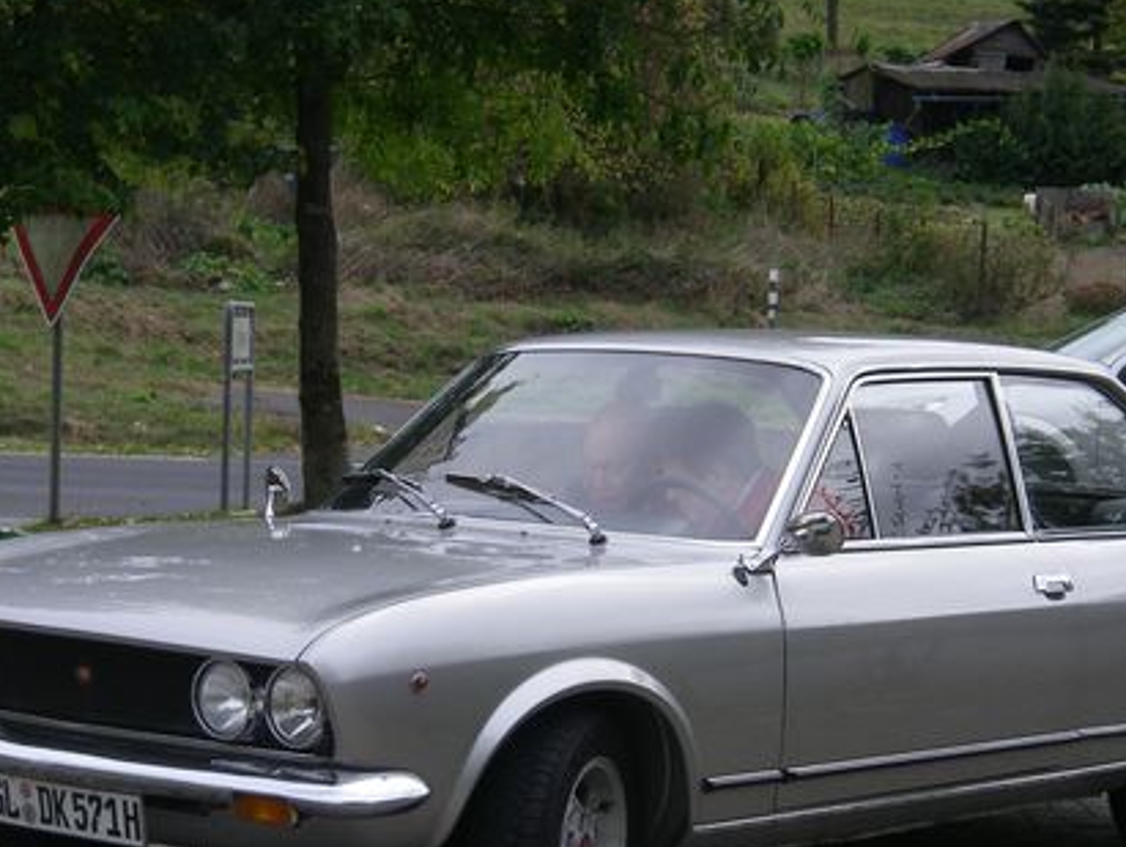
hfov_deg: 18.7
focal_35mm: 105
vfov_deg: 14.1
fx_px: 3418
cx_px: 638
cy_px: 578
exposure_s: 1/250
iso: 64
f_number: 3.8
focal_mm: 11.9
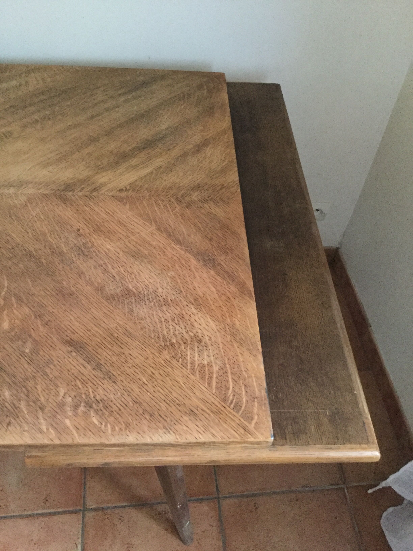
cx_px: 206
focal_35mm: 31
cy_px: 276
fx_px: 493
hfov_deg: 45.4
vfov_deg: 58.4
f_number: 2.4
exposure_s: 1/17
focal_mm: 3.3
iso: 250
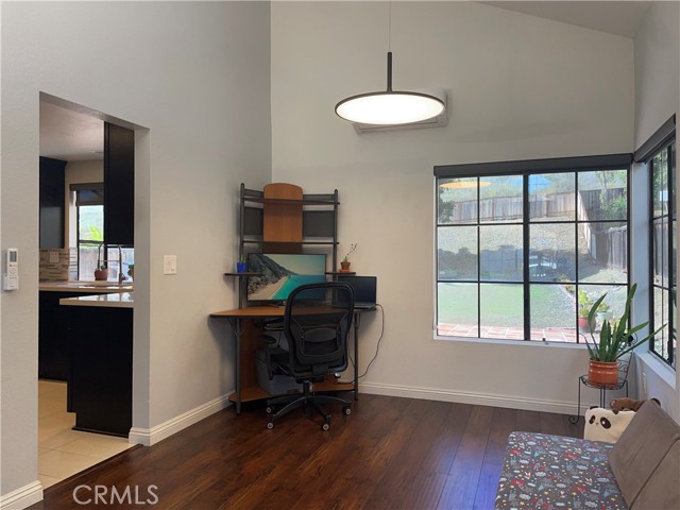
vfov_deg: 53.1
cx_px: 340
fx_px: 511
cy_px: 255
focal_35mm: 26
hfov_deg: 67.3
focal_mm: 4.2
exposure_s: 1/120
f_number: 1.6
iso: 40
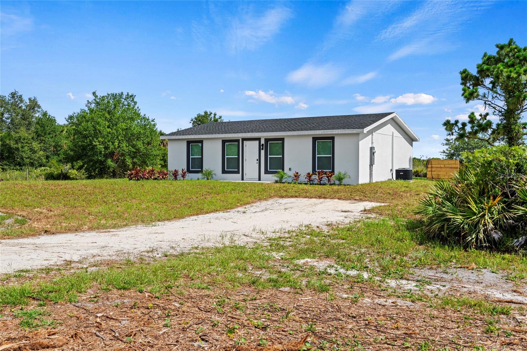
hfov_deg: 54.4
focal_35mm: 35
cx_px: 264
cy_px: 176
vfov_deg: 37.8
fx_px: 512
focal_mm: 35
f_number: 8
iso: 800
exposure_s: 1/1000
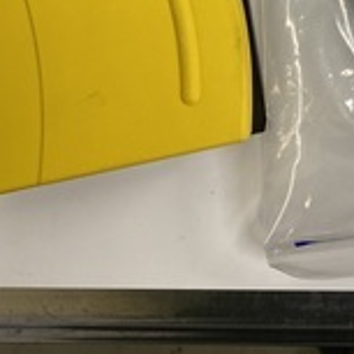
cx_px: 356
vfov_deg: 18.7
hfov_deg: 20.9
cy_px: -201
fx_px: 926
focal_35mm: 80
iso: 125
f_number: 1.8
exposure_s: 1/120
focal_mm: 4.25
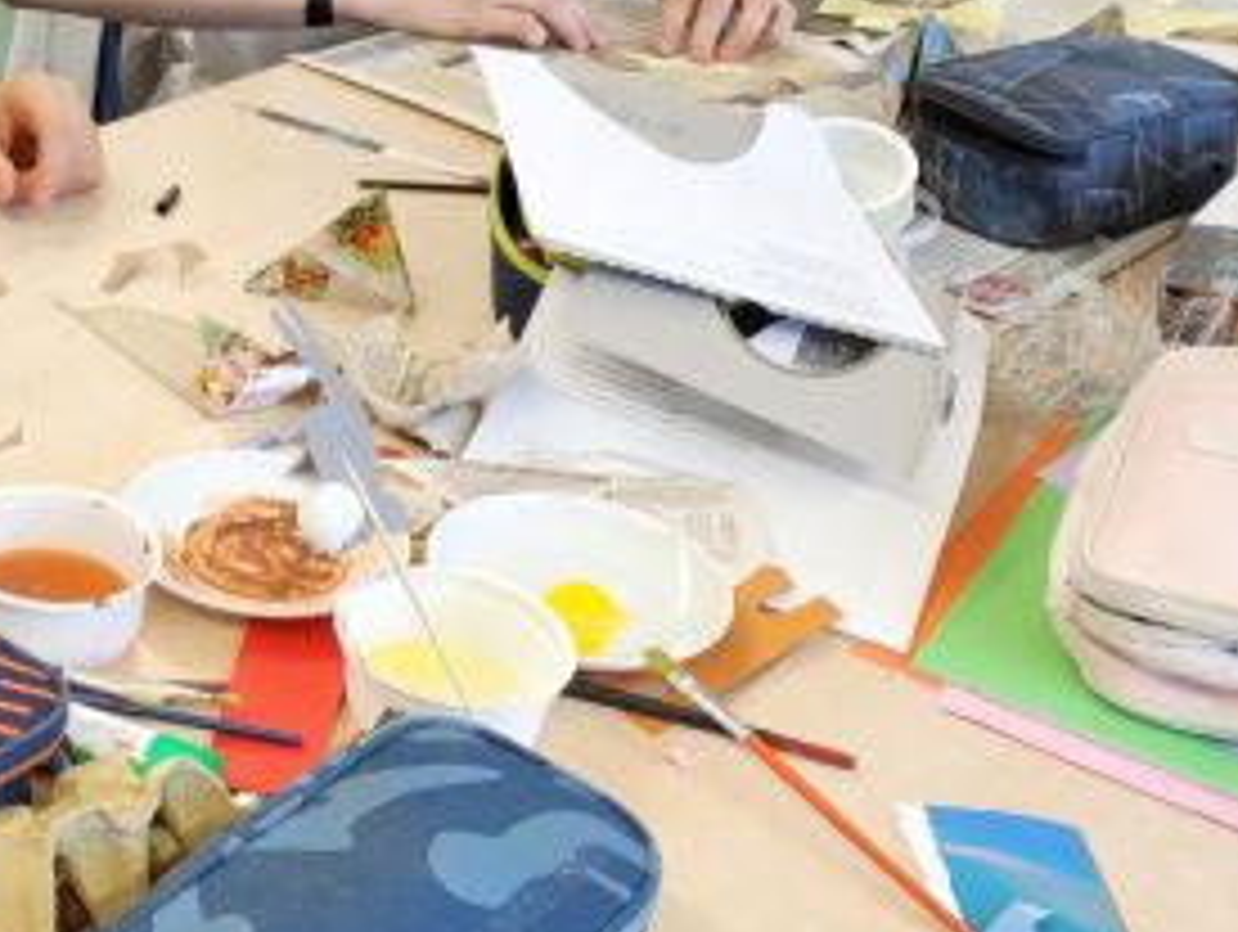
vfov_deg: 23.8
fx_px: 2184
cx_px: -5
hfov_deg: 29.5
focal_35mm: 61
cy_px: 234
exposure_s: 1/25
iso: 459
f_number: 1.8
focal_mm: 4.27
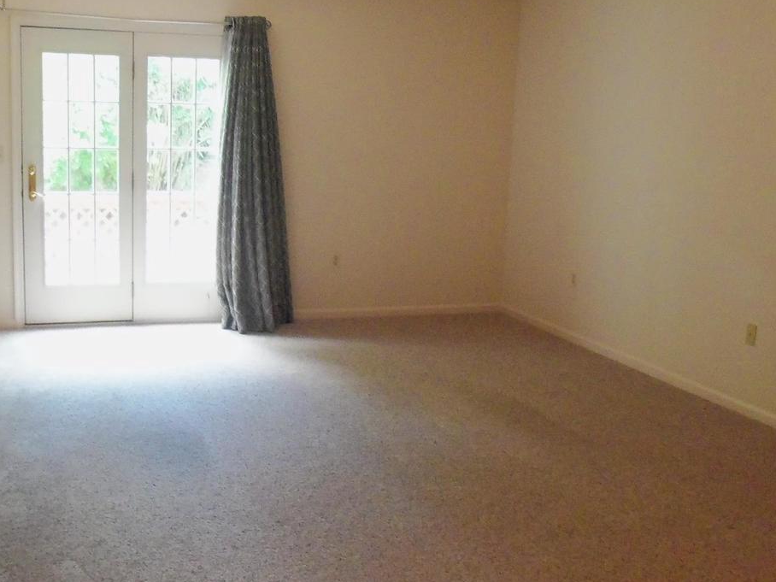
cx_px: 313
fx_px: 1031
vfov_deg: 31.5
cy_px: 288
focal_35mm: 46
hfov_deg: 41.1
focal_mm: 5.2
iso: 400
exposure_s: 1/20
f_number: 3.4
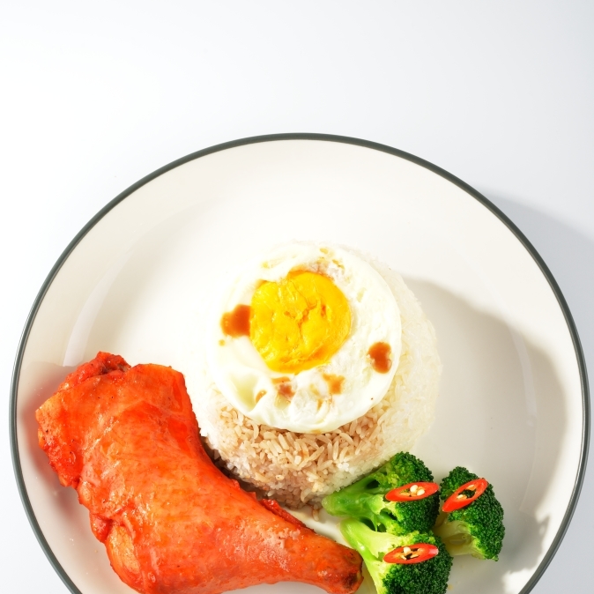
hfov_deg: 24.3
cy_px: 354
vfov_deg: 24.3
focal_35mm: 71
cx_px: 297
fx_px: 1378
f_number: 13
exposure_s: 1/200
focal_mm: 55
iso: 100
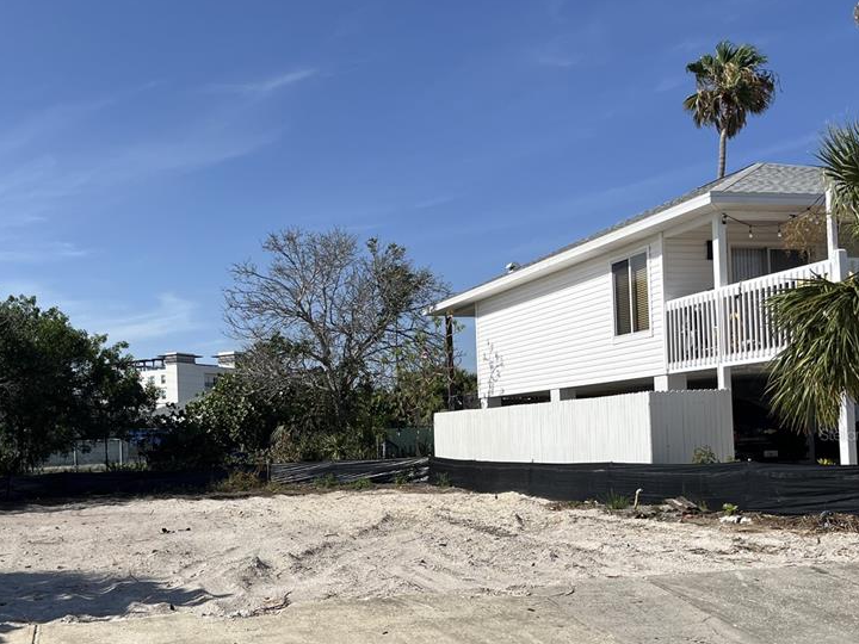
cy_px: 434
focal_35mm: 37
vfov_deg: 38.2
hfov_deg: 49.2
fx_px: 918
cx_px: 282
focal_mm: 5.1
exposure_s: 1/6173
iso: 50
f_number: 1.6
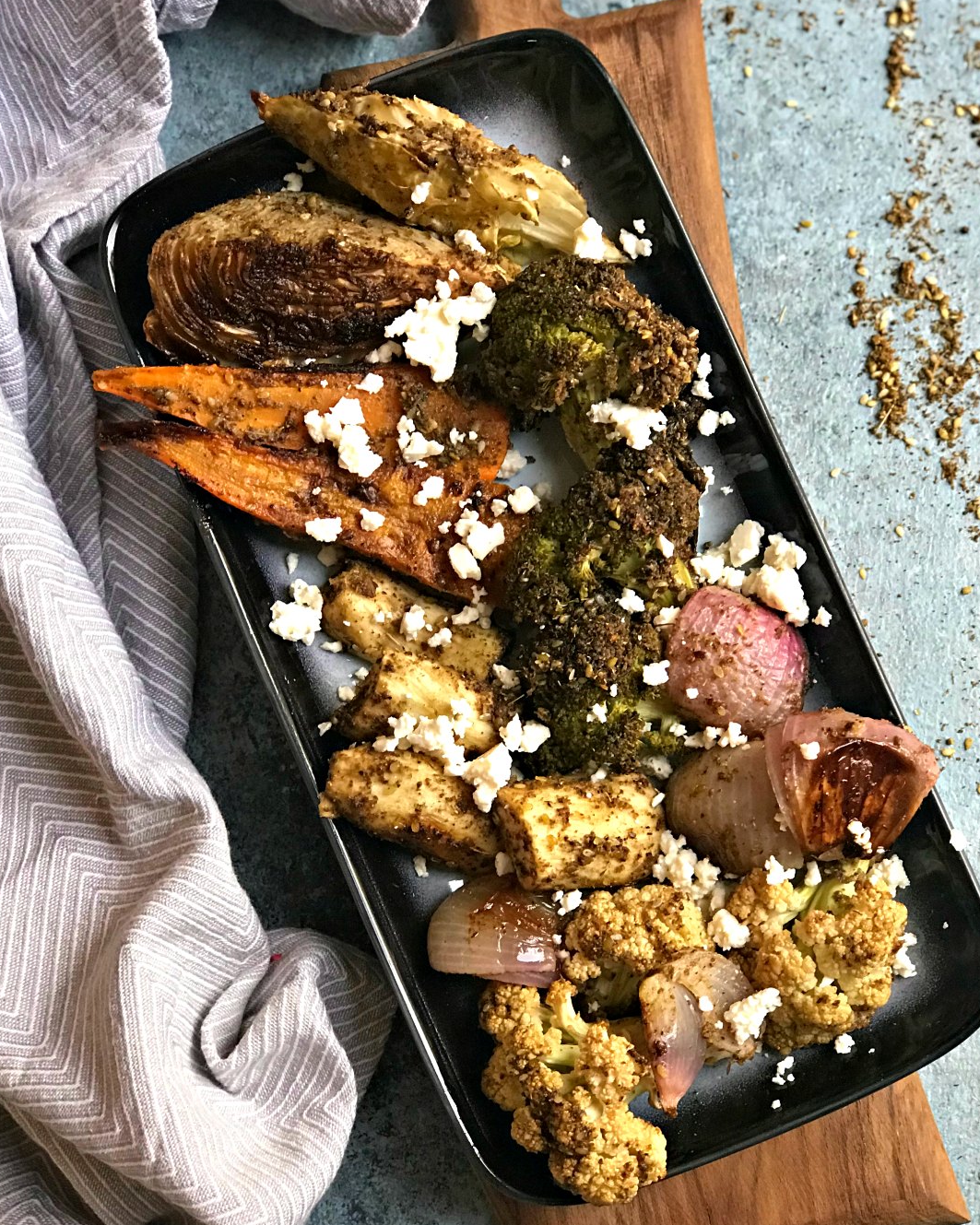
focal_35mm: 67
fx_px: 2429
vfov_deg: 28.3
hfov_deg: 22.8
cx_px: 484
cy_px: 686
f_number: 2.8
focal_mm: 6.6
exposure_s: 1/50
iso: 100
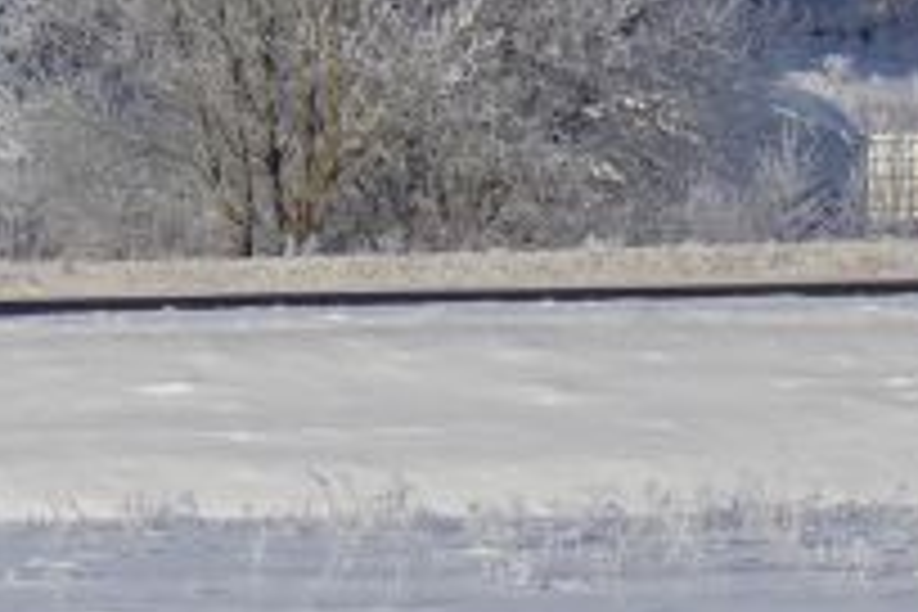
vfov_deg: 1.7
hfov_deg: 2.5
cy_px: -342
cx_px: -148
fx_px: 20628
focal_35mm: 809
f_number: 5.6
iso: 80
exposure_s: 1/640
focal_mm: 25.37
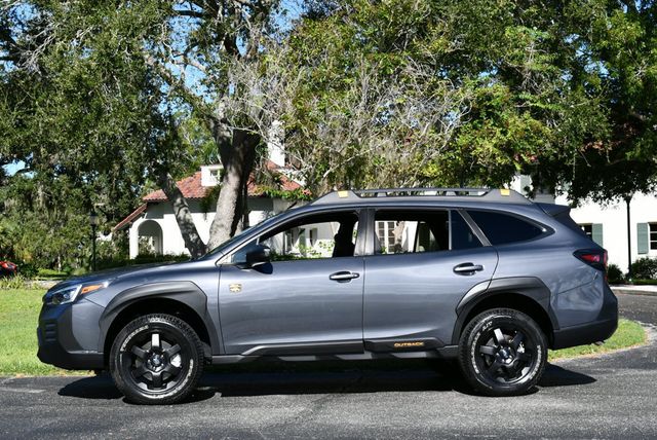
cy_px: 220
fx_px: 1023
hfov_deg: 35.6
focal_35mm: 56
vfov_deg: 24.2
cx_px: 328
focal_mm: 28
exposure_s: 1/250
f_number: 8
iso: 100
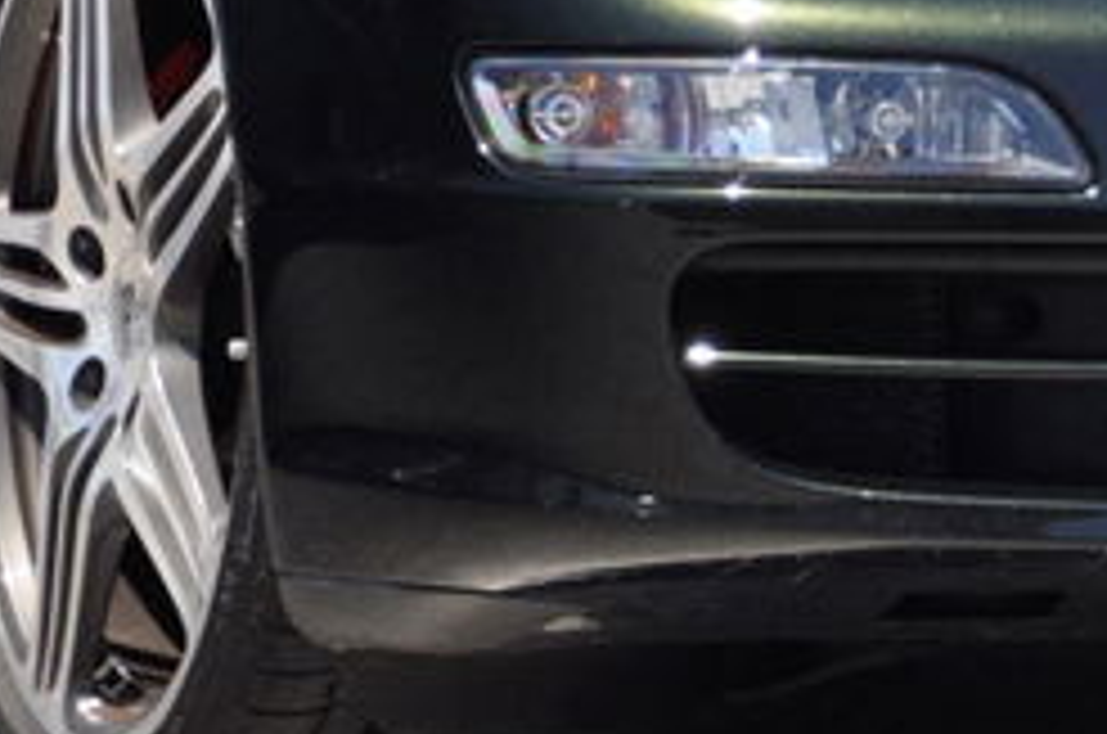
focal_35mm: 1313
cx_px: 1120
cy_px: -90
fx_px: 40296
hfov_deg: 1.6
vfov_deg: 1.0
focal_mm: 210
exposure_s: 1/500
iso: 500
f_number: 6.3
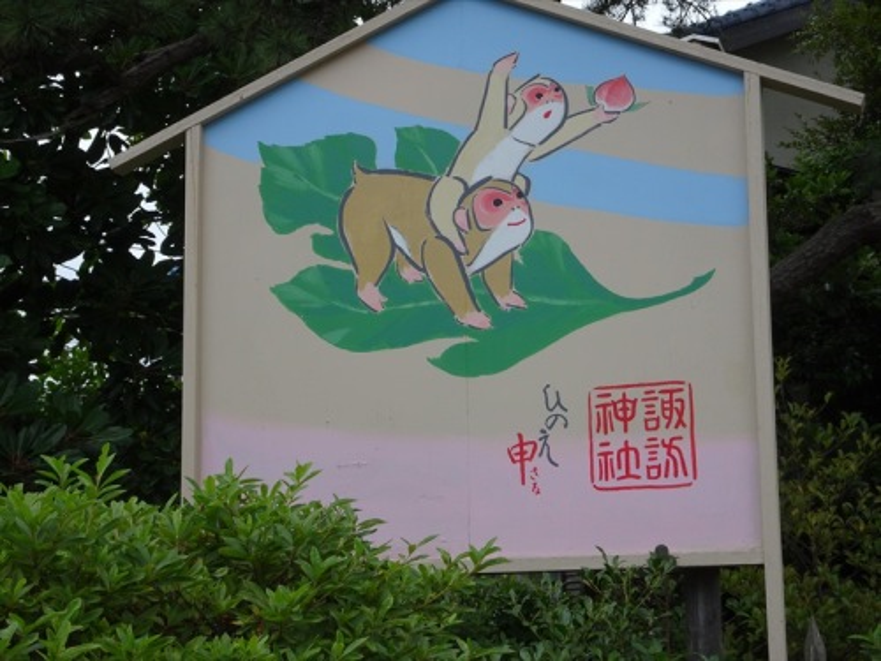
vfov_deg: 20.2
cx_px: 440
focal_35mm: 73
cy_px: 330
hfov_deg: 26.7
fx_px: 1858
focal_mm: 12.42
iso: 80
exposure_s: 1/400
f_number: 5
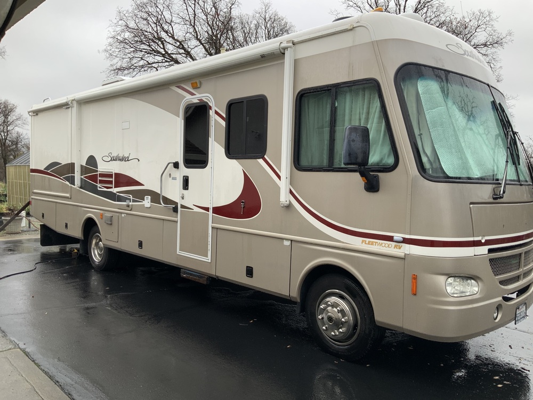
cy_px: 200
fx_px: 447
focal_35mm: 29
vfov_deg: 48.2
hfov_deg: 61.7
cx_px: 266
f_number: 1.8
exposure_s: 1/120
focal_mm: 3
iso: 25
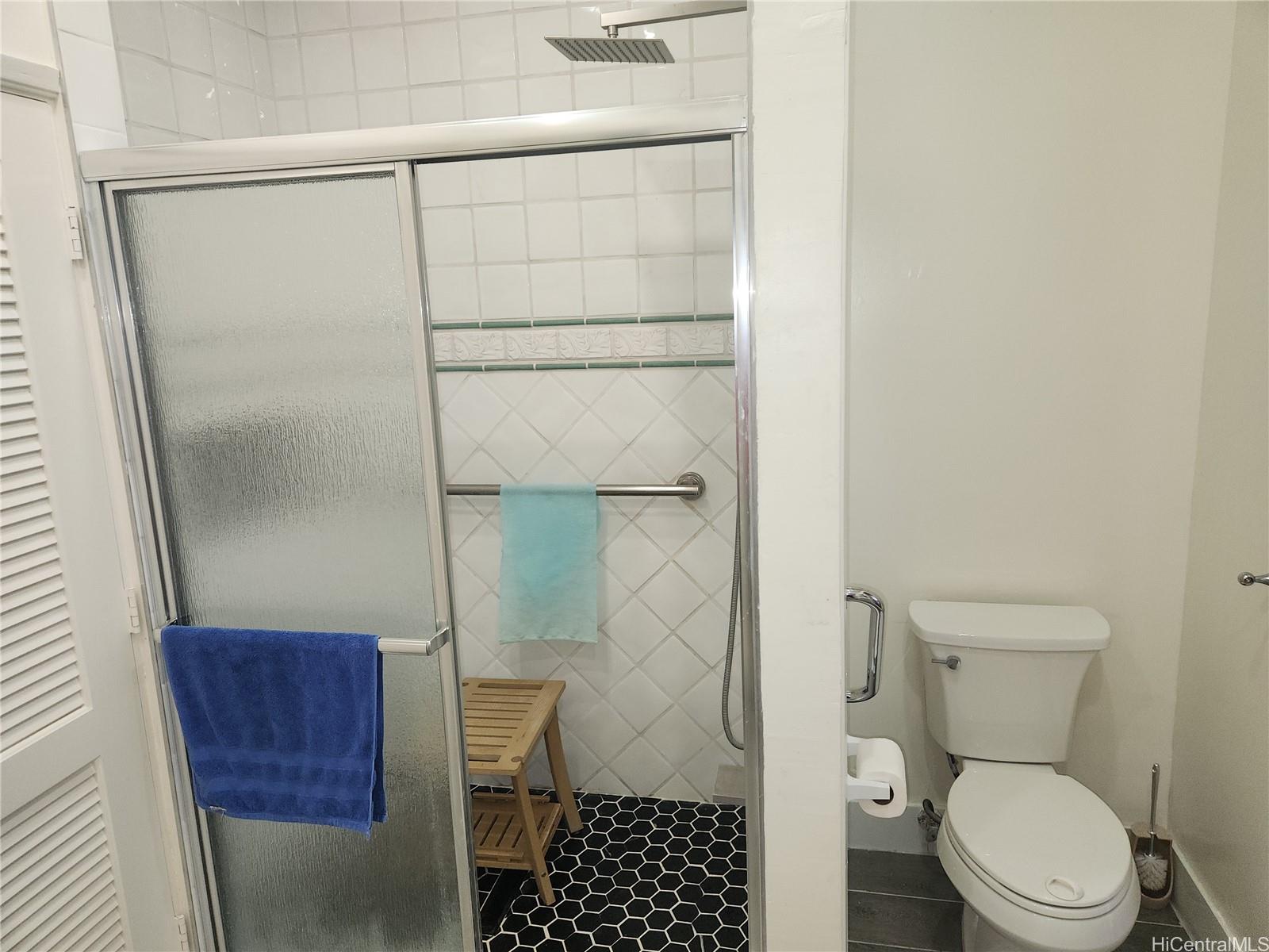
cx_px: 634
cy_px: 476
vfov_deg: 58.9
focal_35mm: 23
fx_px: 843
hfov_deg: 73.9
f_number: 1.8
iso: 64
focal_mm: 5.4
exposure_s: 1/60
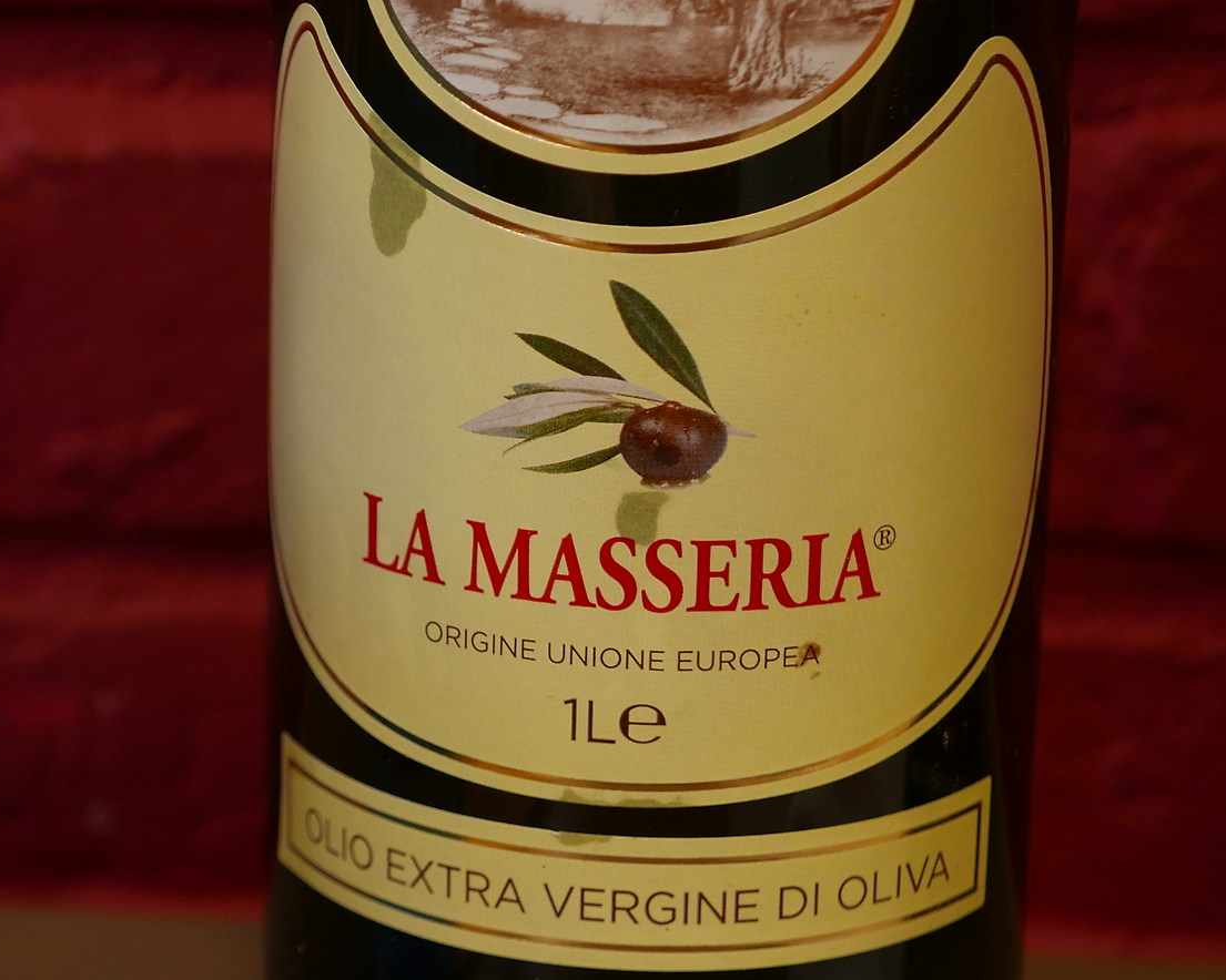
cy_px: 622
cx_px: 320
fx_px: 5552
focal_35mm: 153
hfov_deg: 12.6
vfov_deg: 10.1
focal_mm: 34
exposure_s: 1/50
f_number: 2.8
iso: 400
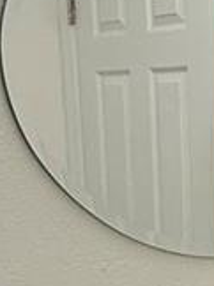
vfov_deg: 17.3
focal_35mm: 104
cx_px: 410
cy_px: 411
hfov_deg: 12.7
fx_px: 860
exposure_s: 1/120
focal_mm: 2.22
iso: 250
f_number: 2.2
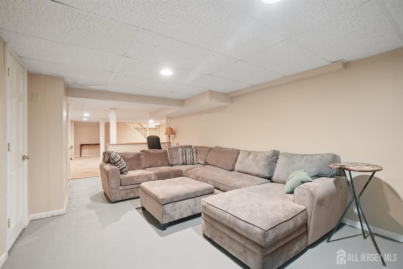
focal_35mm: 15
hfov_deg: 100.4
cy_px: 134
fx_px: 168
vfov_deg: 77.3
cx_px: 202
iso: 2000
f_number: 9
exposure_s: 1/10
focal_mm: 10
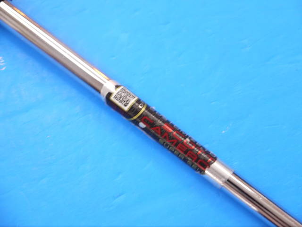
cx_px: 151
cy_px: 114
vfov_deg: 17.6
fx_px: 733
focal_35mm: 84
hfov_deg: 23.3
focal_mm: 42
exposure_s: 1/80
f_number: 5.6
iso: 800
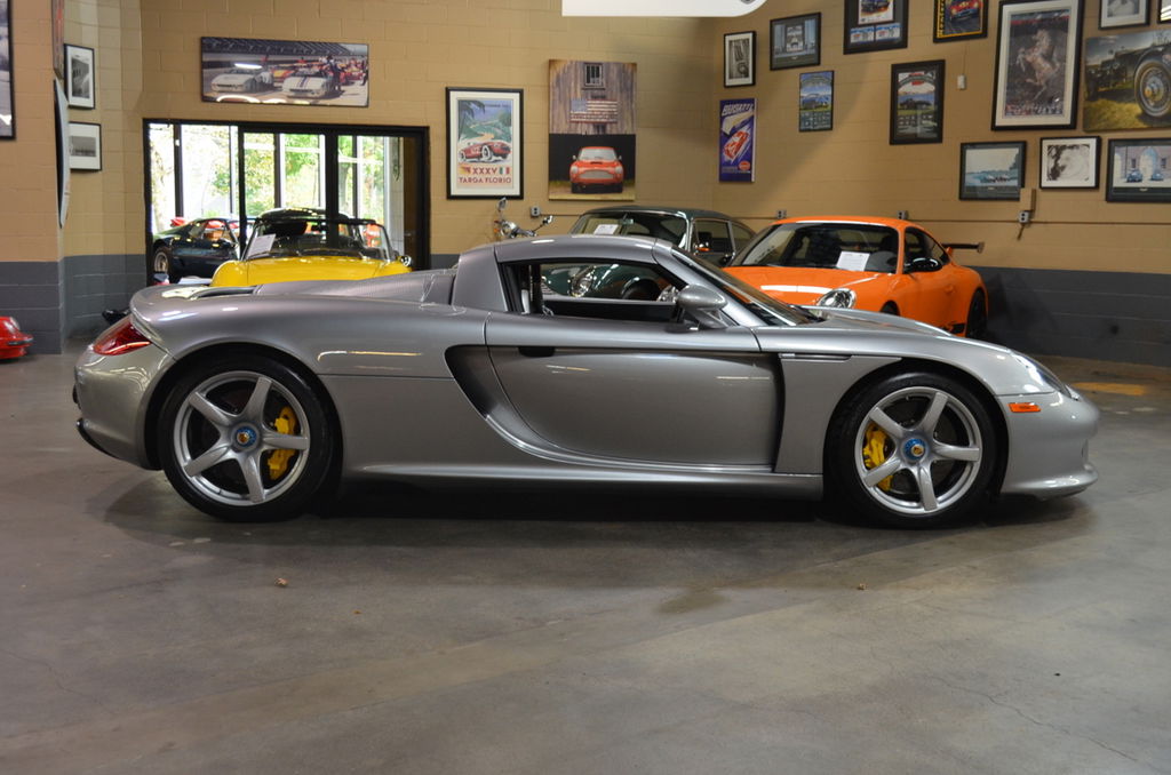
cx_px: 586
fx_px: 1412
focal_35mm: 44
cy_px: 388
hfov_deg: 45.0
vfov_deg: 30.7
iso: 800
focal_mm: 29
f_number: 4.5
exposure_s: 1/50
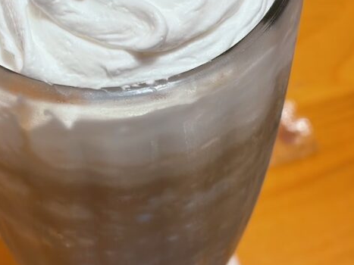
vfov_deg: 13.0
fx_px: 1166
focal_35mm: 114
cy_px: 91
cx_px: 106
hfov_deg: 17.2
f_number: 1.6
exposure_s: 1/50
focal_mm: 5.96
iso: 80
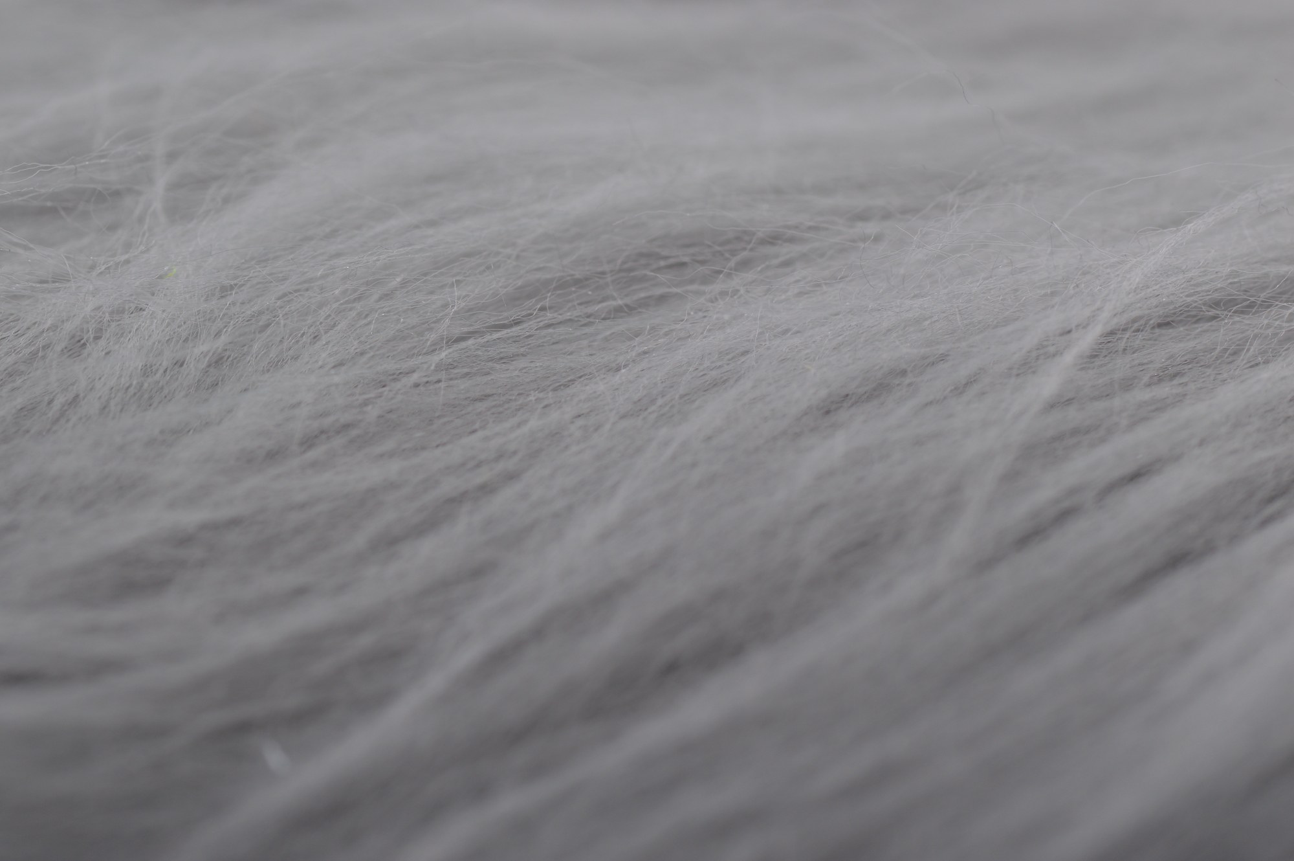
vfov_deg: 10.1
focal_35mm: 135
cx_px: 647
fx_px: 4848
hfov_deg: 15.2
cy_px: 430
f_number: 16
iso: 100
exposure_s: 1/160
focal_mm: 90
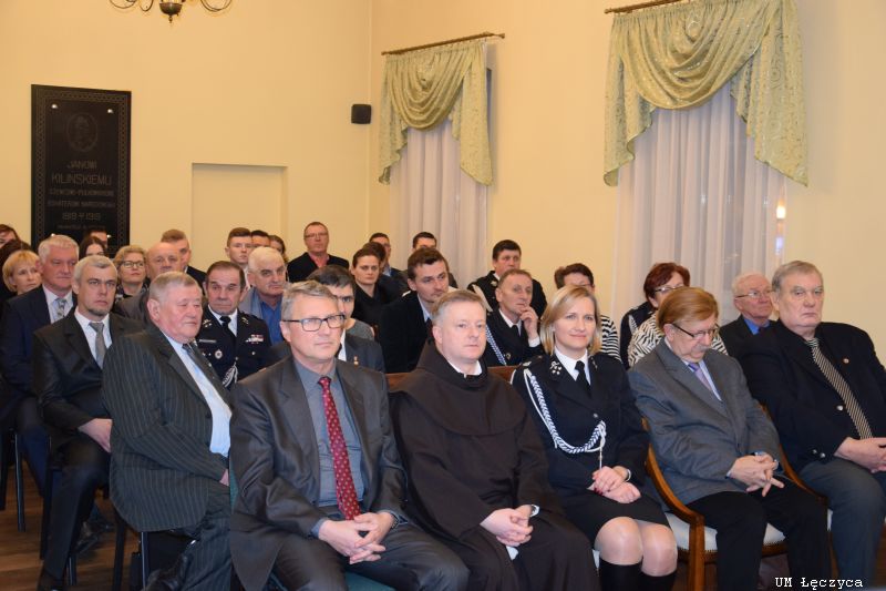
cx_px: 443
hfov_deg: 41.1
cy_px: 296
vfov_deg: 28.1
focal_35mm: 48
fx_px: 1181
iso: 1800
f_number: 4.2
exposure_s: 1/60
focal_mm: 32
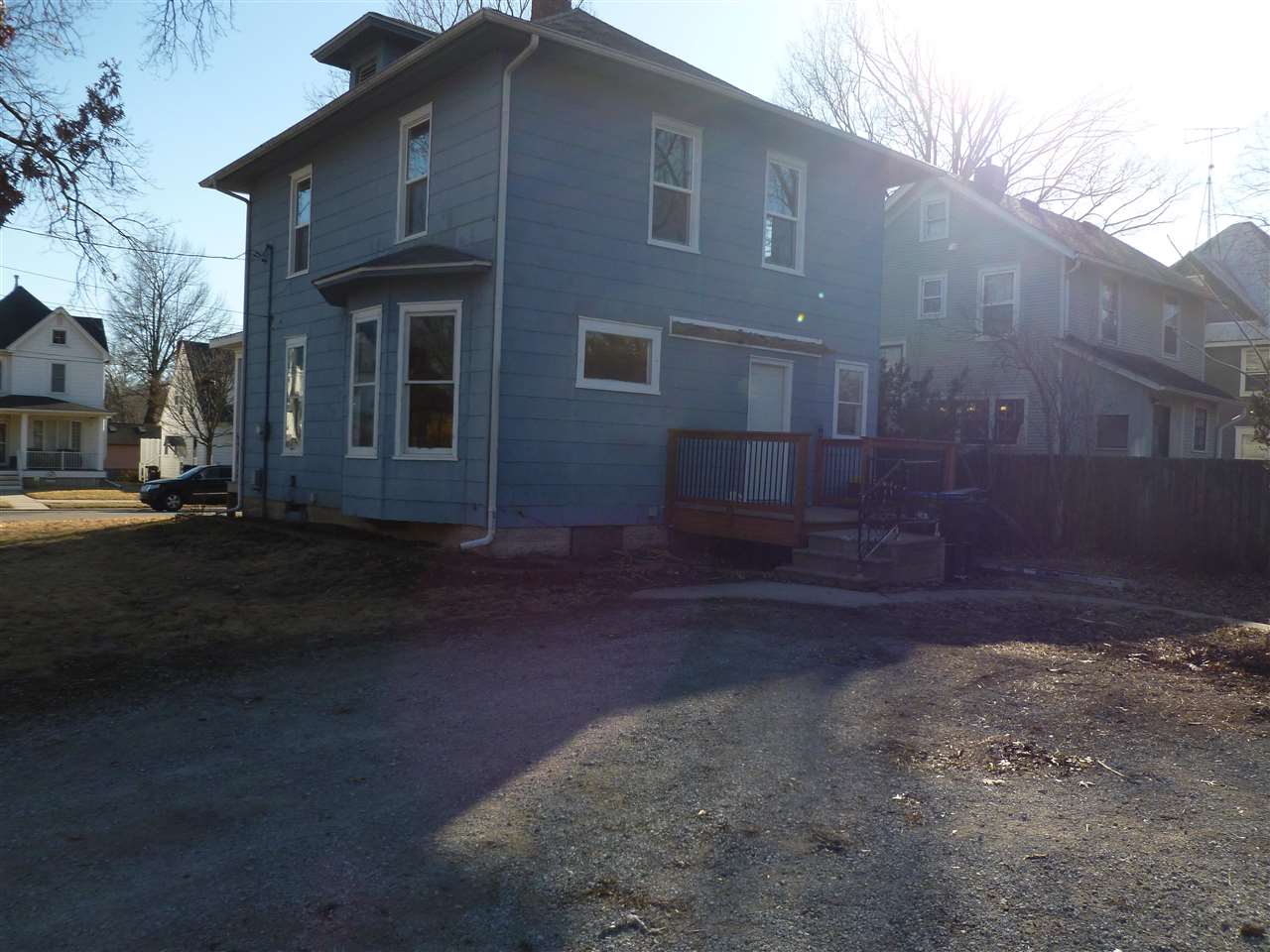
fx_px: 1027
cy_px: 476
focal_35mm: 28
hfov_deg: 63.4
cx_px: 635
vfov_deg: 49.7
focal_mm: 5
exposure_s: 1/800
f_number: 3.3
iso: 100
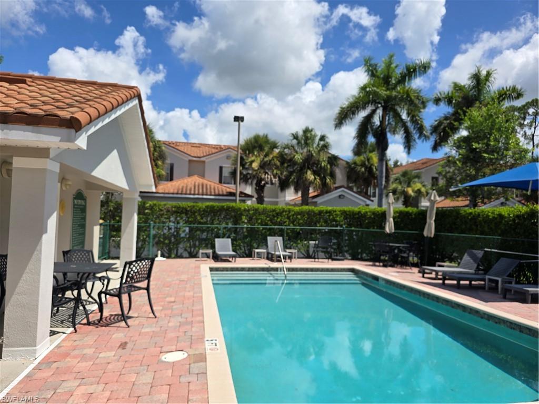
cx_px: 270
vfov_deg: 58.9
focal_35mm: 23
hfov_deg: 73.9
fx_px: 358
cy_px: 202
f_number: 1.7
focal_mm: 6.3
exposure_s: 1/1027
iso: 12
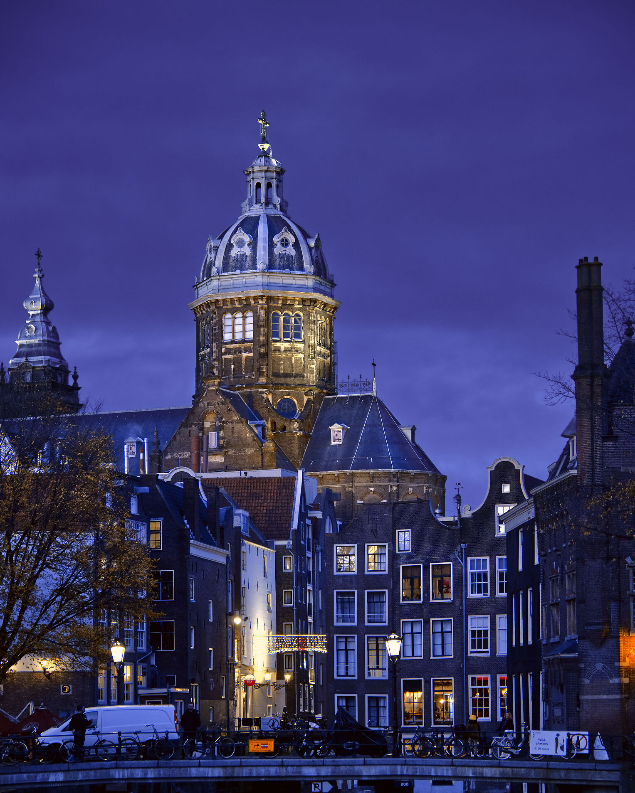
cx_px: 326
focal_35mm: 98
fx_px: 2302
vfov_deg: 19.5
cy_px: 465
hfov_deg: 15.7
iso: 4000
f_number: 3.6
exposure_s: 1/28
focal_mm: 55
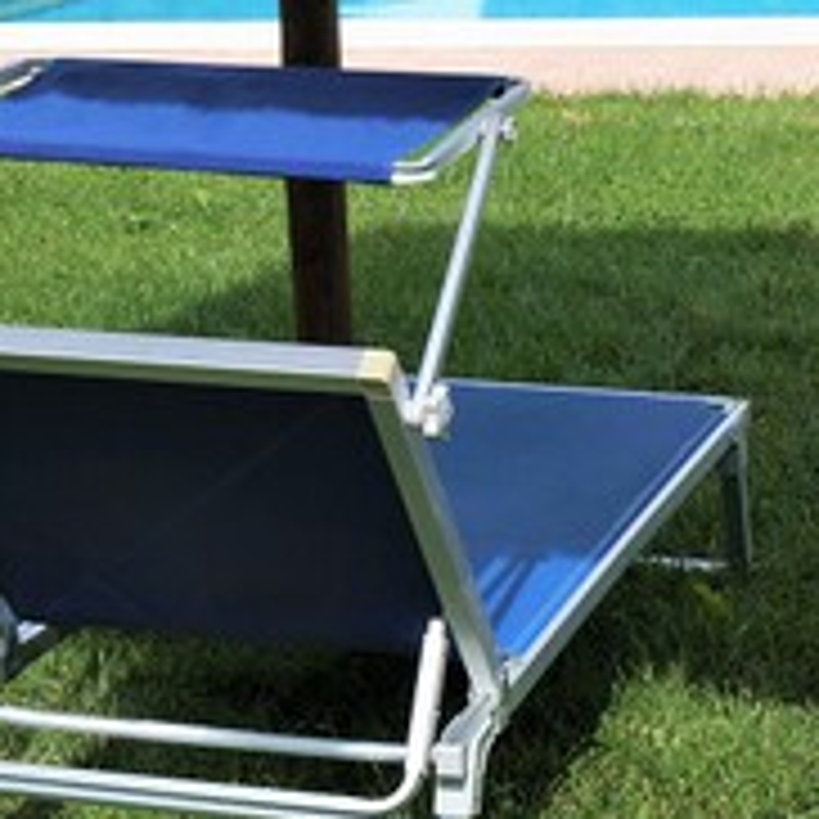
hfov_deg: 15.9
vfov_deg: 15.7
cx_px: 621
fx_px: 2918
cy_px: 50
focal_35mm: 109
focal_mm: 26
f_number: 8
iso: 100
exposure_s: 1/320
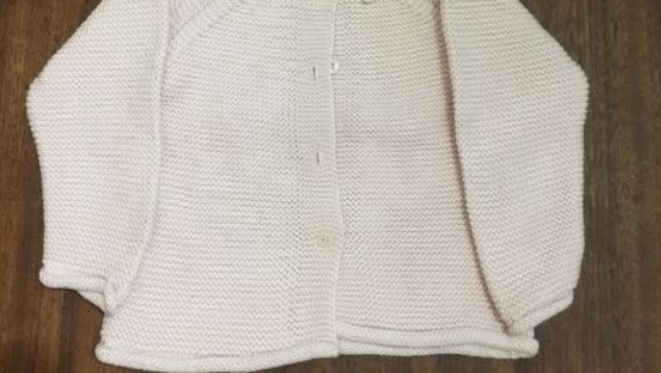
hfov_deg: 47.3
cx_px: 330
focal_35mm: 43
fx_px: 754
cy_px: 51
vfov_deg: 27.0
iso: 160
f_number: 2.2
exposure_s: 1/17
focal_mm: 4.15
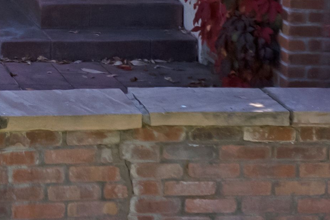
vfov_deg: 9.8
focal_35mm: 129
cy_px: -235
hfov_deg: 14.7
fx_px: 1183
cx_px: -181
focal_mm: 8.38
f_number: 2.8
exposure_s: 1/640
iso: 100
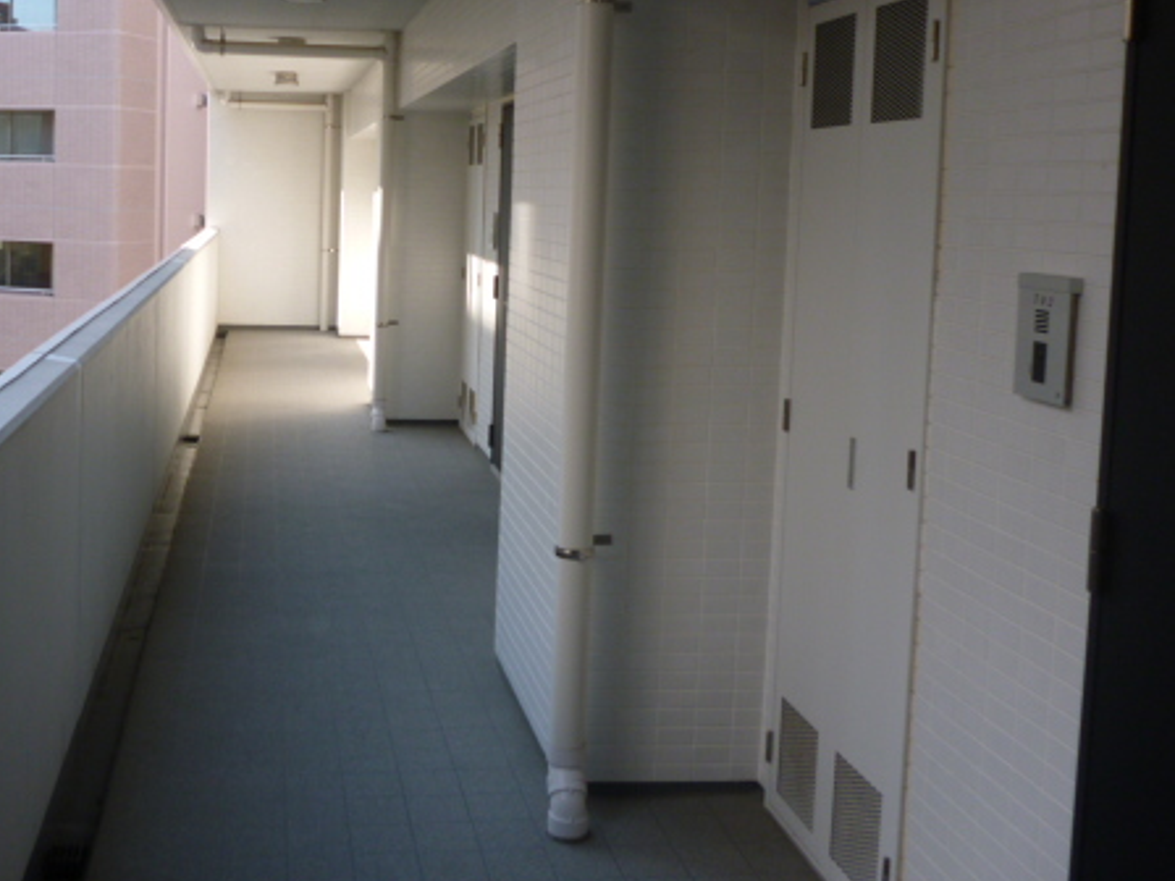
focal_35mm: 40
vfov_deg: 35.7
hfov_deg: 45.7
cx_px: 341
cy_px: 309
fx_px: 1358
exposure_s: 1/160
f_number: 3.1
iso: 100
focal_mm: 5
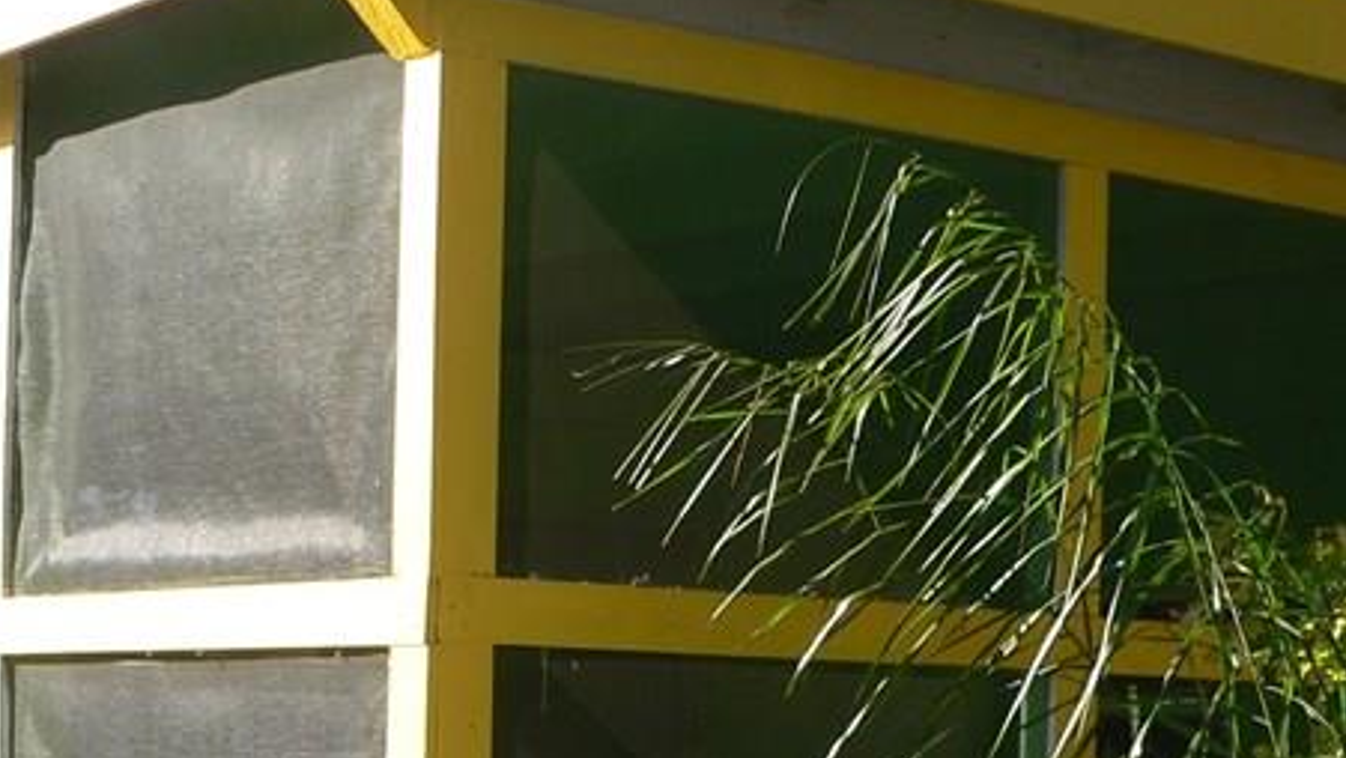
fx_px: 3177
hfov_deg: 23.9
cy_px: 728
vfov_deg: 13.4
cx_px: 683
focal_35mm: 89
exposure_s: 1/160
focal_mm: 6
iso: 80
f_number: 4
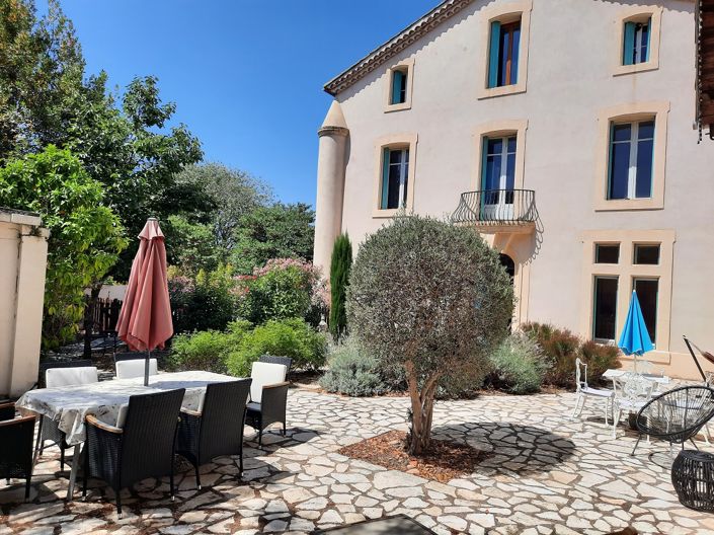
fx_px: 515
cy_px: 268
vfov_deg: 54.8
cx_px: 357
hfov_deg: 69.4
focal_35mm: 25
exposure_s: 1/1326
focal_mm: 4.6
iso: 32
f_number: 2
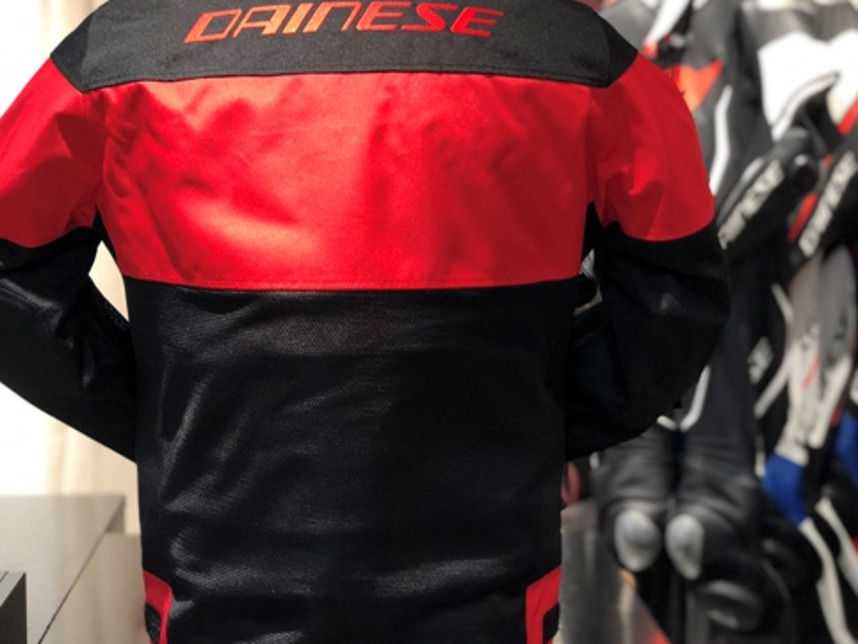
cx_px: 335
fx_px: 1711
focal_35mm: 69
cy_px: 299
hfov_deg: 28.1
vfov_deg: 21.3
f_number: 2.4
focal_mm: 6
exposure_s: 1/33
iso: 100
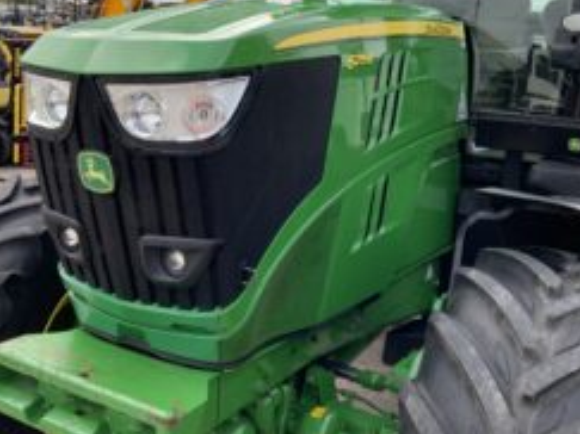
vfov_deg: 33.3
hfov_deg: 43.8
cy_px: 148
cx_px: 313
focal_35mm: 43
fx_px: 720
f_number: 1.8
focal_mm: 3
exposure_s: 1/389
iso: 16
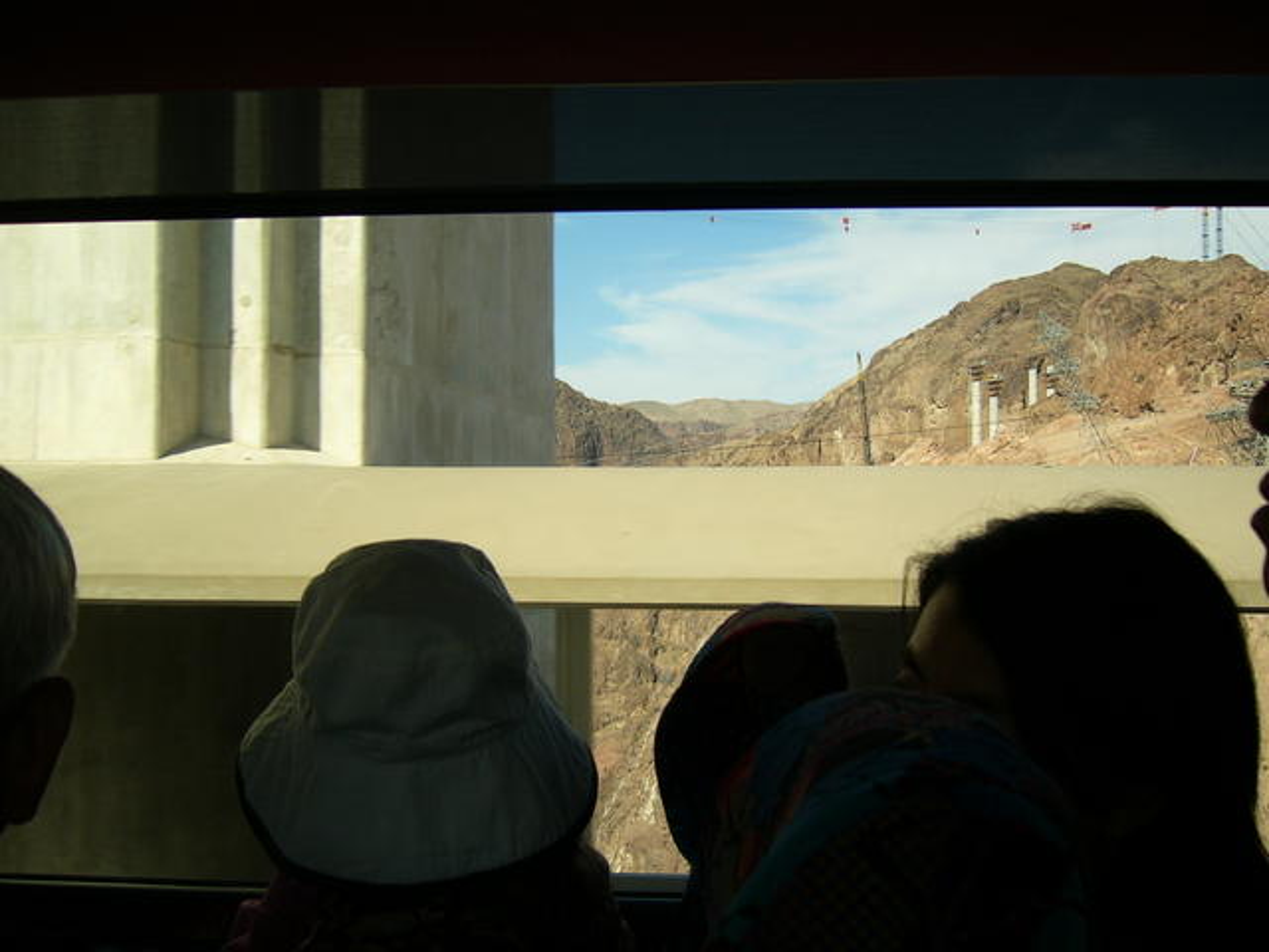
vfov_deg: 40.7
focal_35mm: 35
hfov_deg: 52.6
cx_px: 634
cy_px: 476
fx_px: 1283
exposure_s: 1/200
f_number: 2.8
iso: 50
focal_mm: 5.8
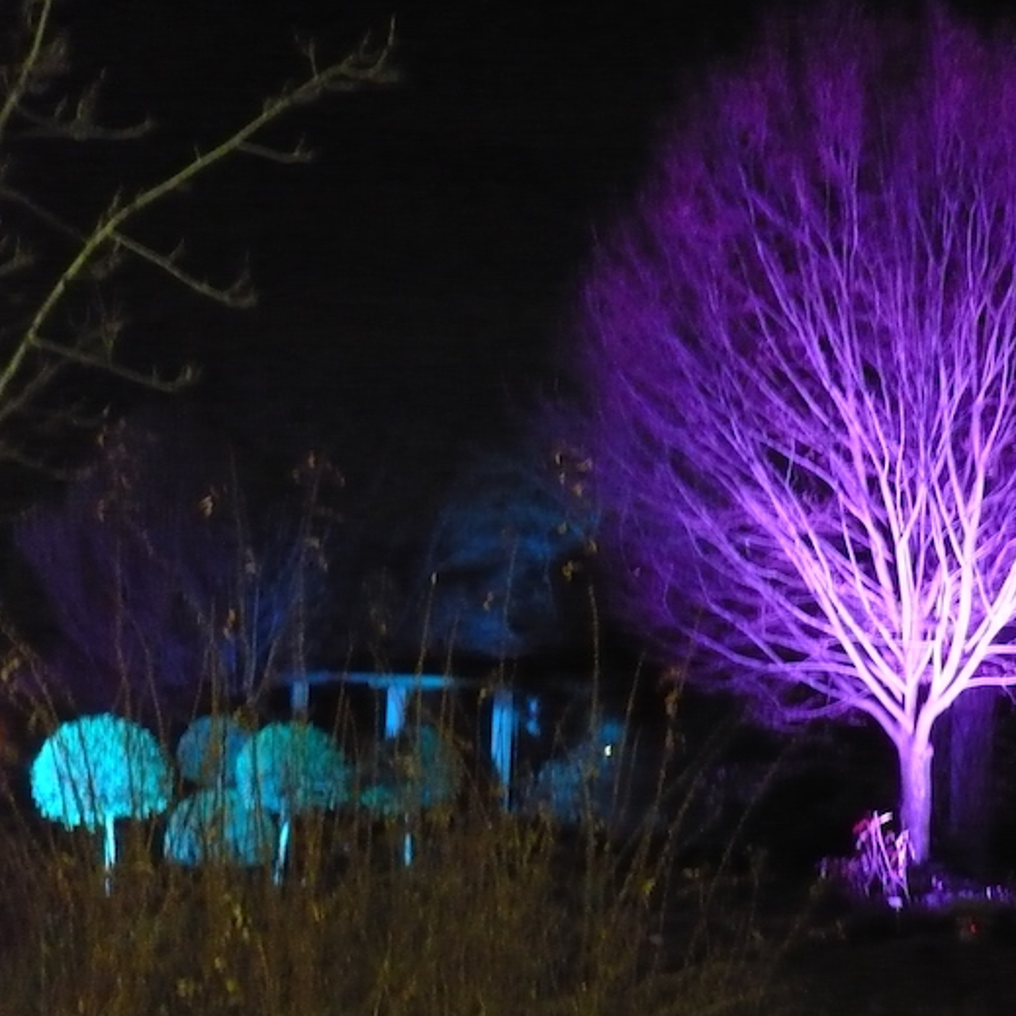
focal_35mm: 48
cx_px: 642
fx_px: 1594
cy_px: 503
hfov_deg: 35.1
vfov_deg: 35.4
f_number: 2.8
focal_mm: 5.8
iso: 800
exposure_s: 1/5
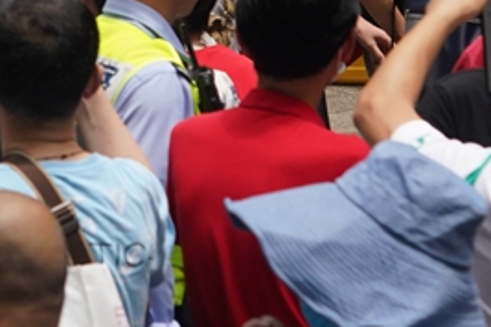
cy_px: -92
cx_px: -132
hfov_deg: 5.3
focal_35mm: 387
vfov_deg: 3.5
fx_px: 5278
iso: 500
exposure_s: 1/1000
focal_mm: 77
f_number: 6.3
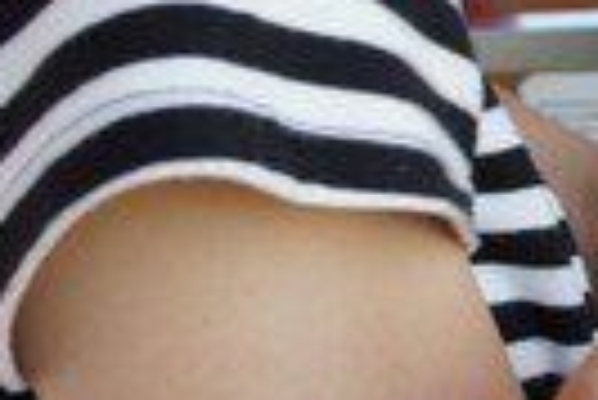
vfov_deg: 13.2
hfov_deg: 18.4
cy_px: 103
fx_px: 1721
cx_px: 778
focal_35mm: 104
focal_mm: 23
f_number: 6.3
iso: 200
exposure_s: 1/125
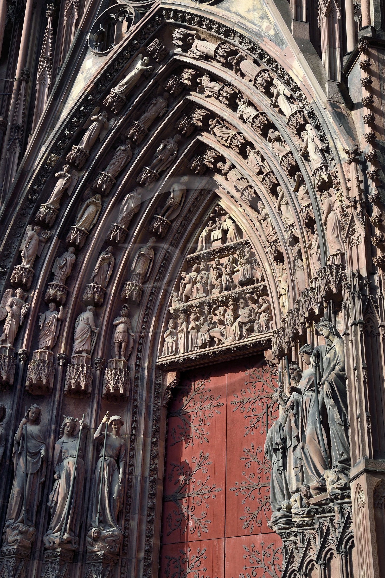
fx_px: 834
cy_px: 289
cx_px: 192
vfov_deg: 38.2
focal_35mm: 52
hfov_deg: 26.0
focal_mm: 52
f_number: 10
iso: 200
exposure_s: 1/160
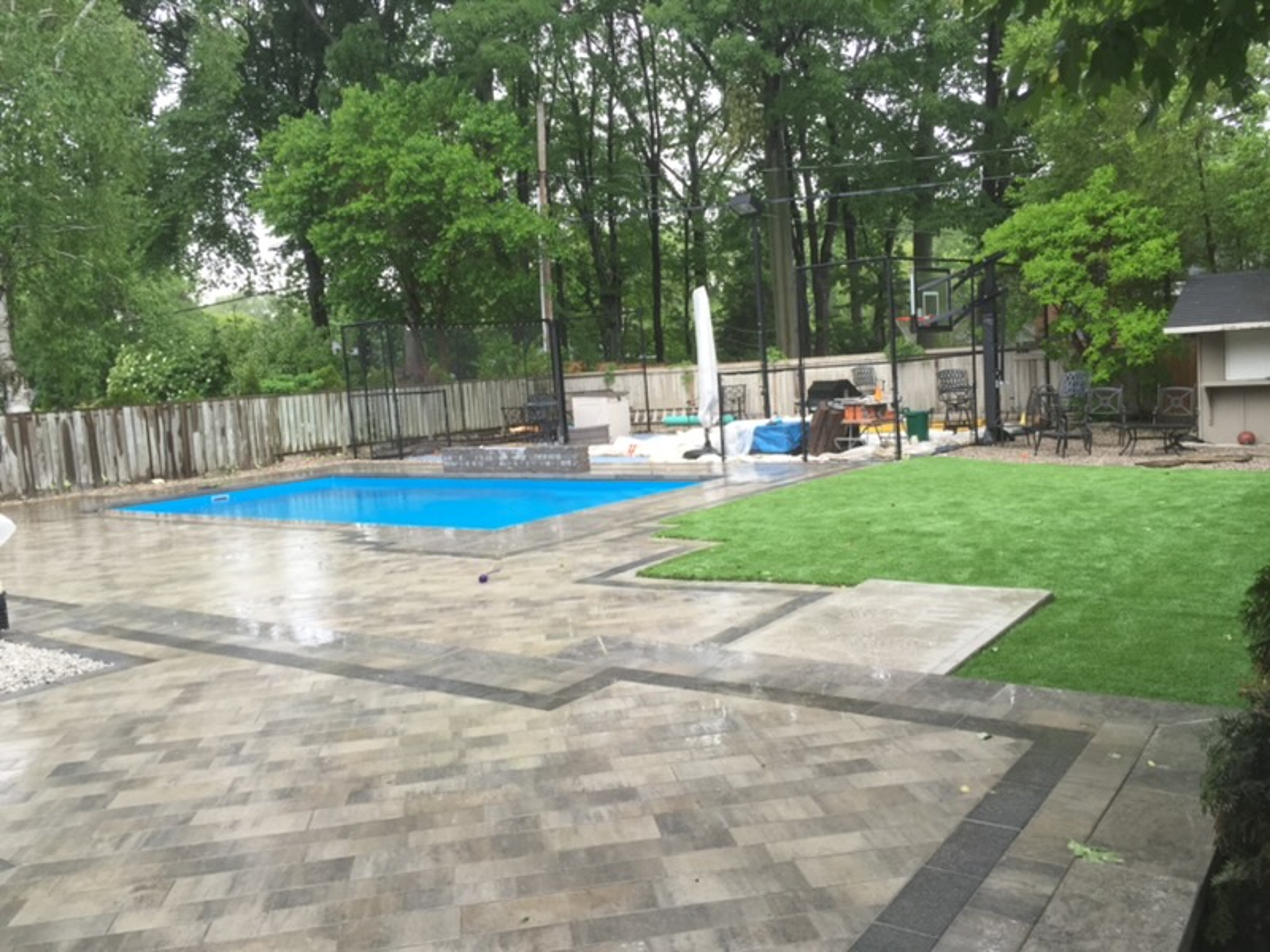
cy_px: 476
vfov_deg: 48.2
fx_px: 1064
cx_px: 635
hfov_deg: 61.7
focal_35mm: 29
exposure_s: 1/60
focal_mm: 4.15
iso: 40
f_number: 2.2
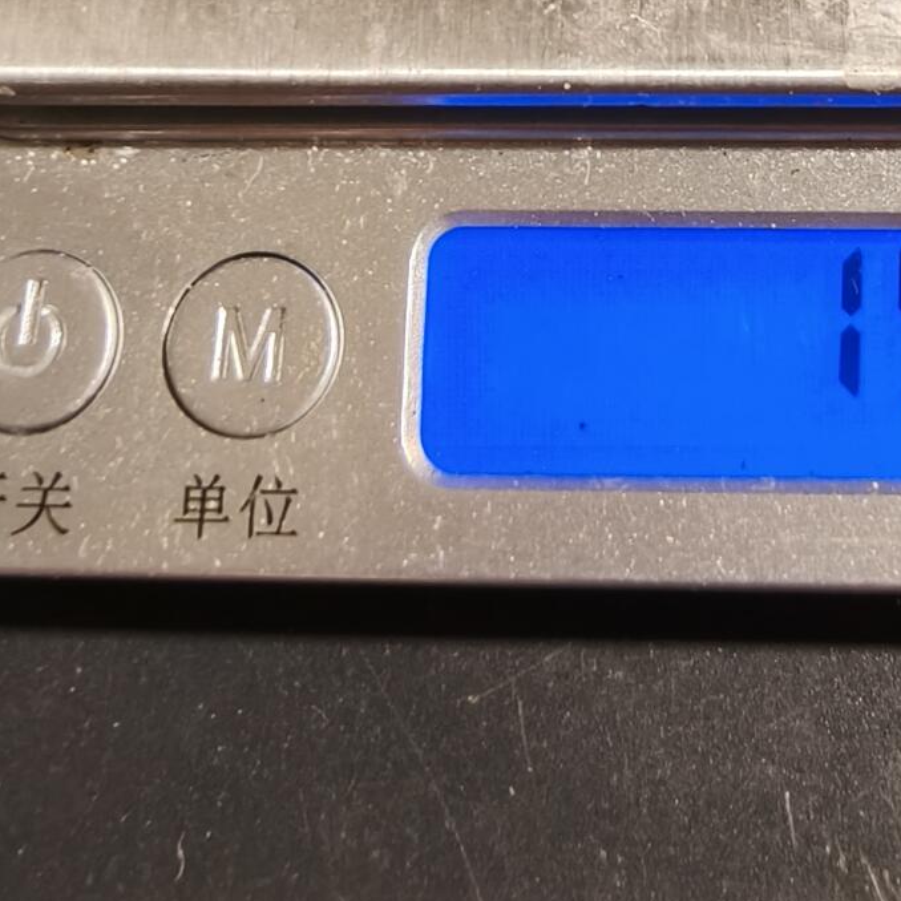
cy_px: 105
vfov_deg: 30.4
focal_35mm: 54
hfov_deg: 29.8
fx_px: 1590
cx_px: 874
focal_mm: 2.32
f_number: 2
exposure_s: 1/50
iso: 160
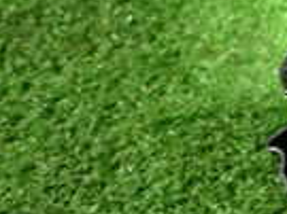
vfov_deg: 13.3
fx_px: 919
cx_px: 600
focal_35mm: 111
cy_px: 155
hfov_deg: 14.3
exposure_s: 1/25
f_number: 2
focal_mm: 4.5
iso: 800
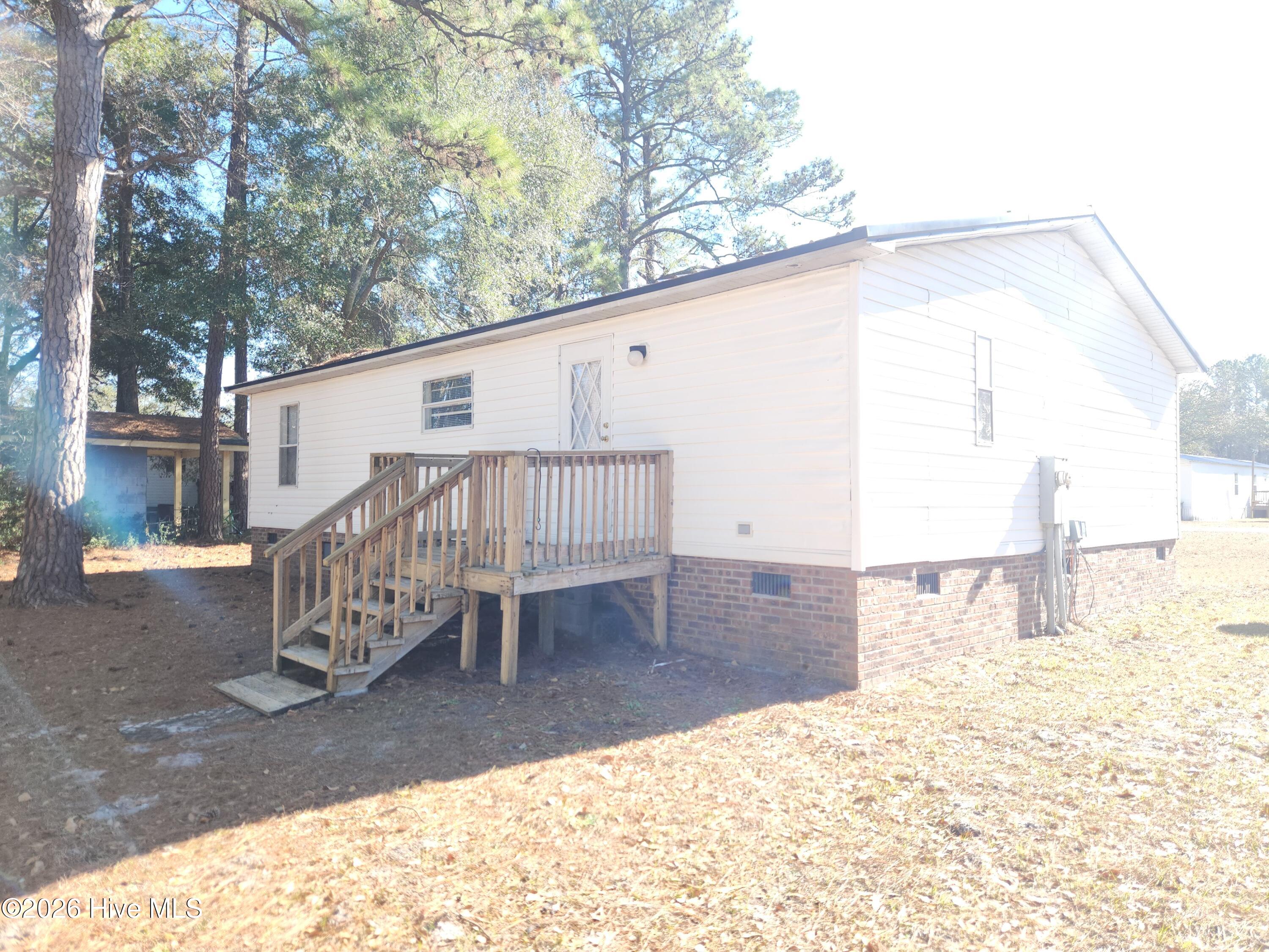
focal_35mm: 23
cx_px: 634
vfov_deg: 58.9
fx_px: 843
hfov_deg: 73.9
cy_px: 476
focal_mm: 5.4
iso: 20
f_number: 1.8
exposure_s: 1/200
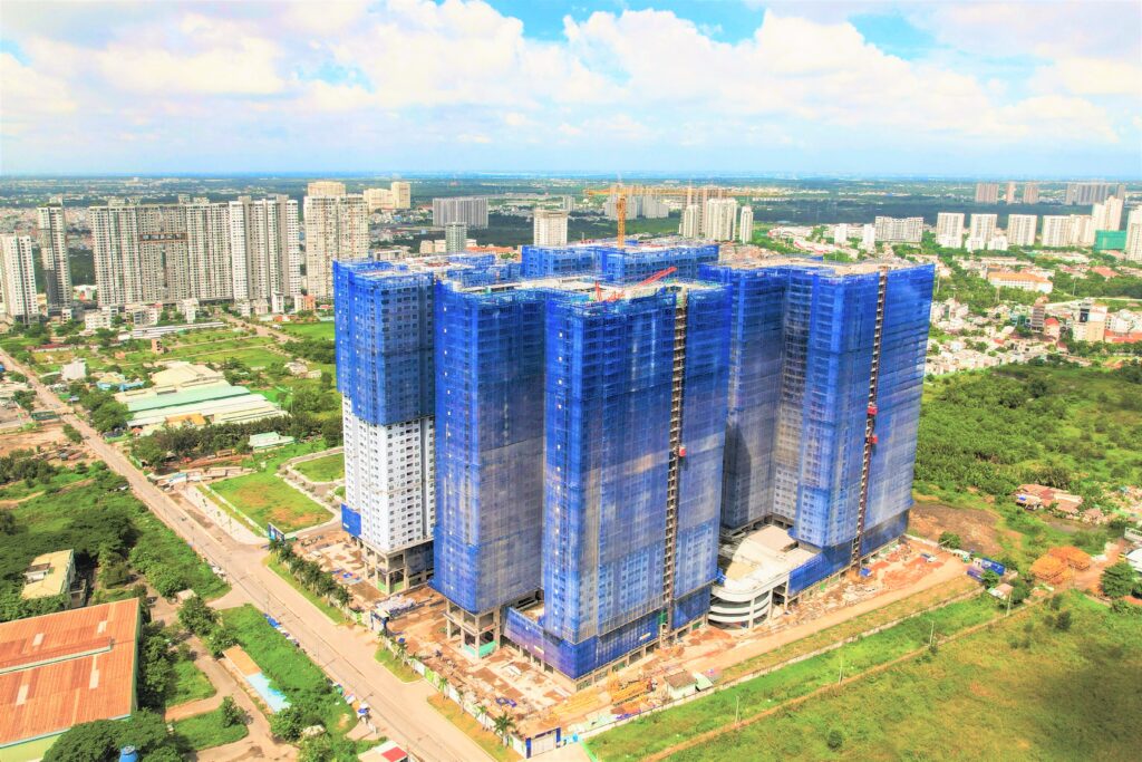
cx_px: 571
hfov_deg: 78.6
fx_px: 698
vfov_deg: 57.2
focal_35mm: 22
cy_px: 381
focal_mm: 8.38
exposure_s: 1/200
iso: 100
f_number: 2.8
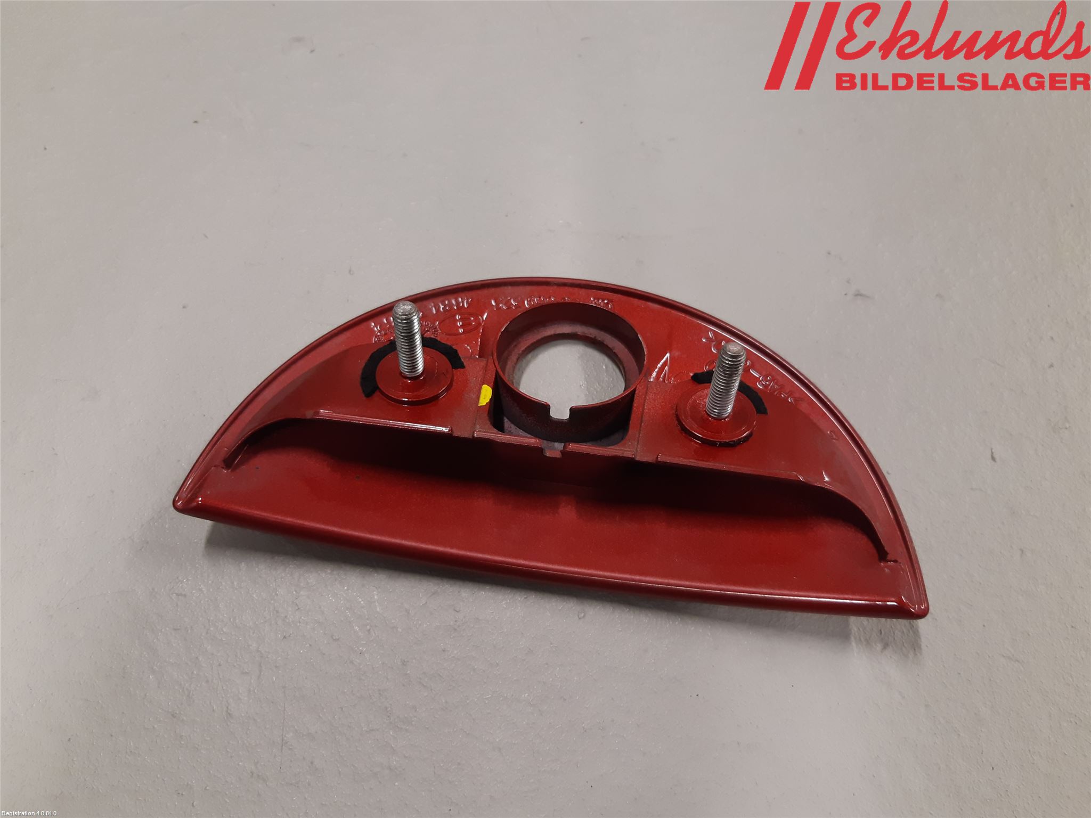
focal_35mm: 26
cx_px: 546
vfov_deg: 53.1
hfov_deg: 67.3
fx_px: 819
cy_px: 409
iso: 100
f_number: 1.7
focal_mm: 3.93
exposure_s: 1/50
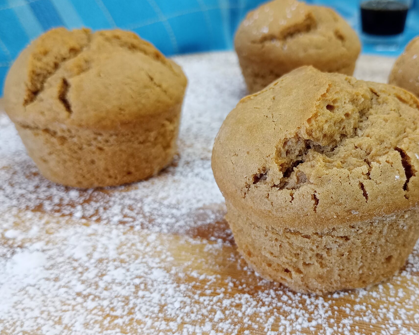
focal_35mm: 41
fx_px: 508
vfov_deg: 36.5
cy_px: 173
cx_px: 290
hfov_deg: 43.9
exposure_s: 1/33.3
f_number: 1.8
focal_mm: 4.27
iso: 423
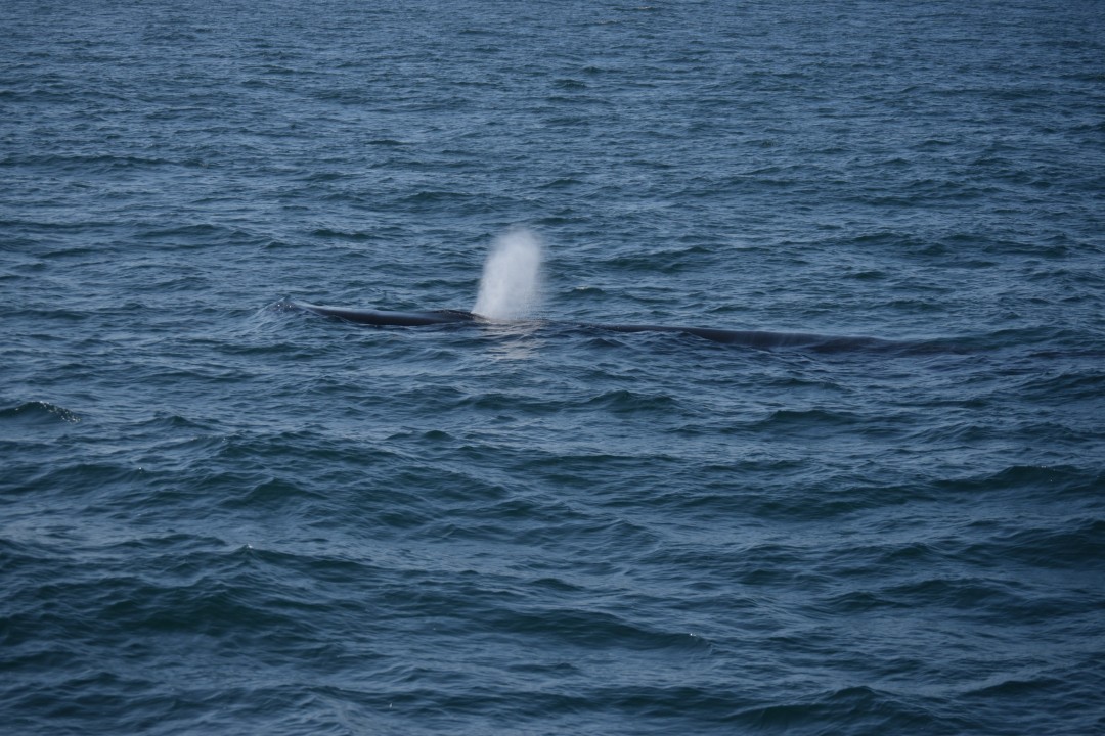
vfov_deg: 12.2
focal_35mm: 112
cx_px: 552
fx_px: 3453
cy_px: 368
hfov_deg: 18.2
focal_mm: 75
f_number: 4.2
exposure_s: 1/4000
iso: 200
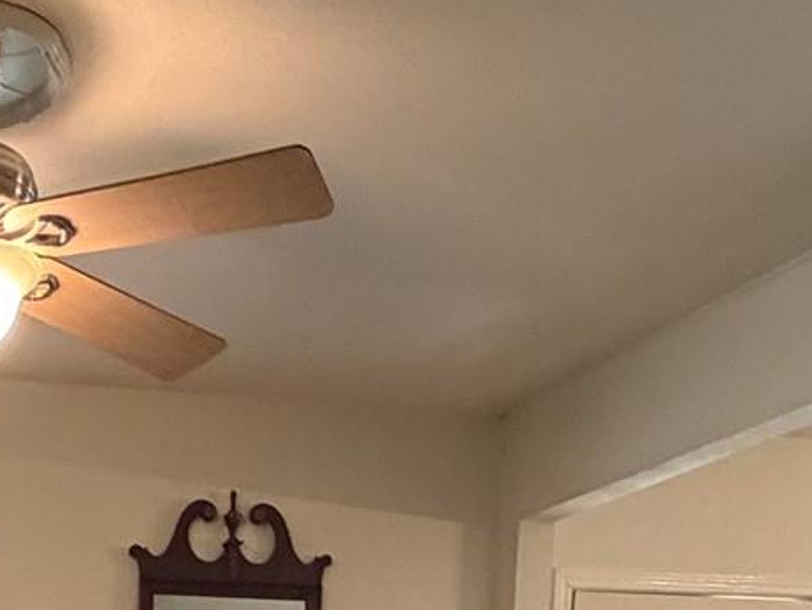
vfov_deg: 17.2
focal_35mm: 62
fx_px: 1455
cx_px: 33
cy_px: 1225
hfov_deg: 29.5
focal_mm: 2.22
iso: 640
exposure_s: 1/60
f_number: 2.2
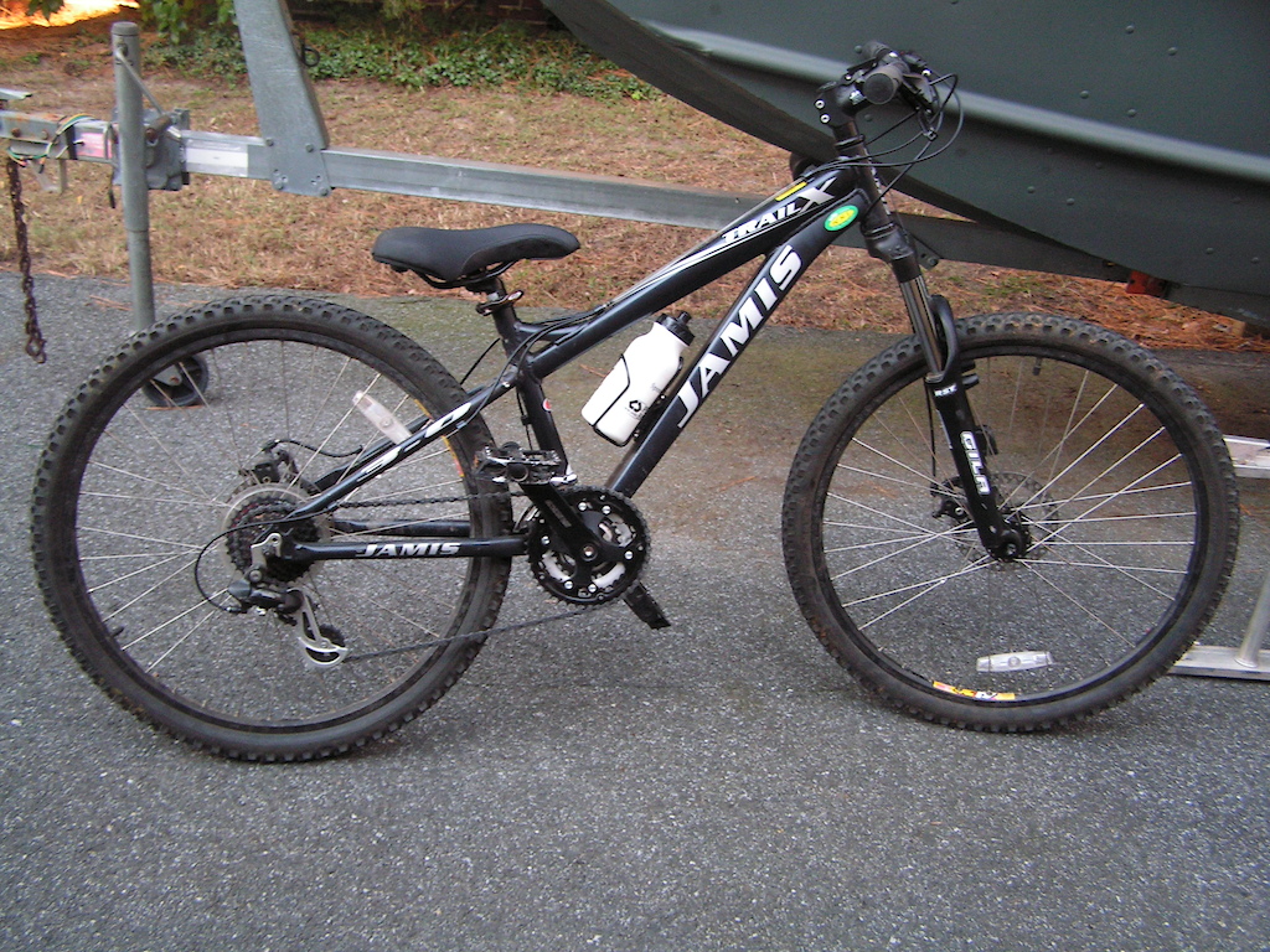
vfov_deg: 37.7
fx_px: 1394
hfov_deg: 49.0
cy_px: 476
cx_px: 635
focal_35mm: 38
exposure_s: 1/50
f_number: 2.8
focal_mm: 6.3
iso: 100
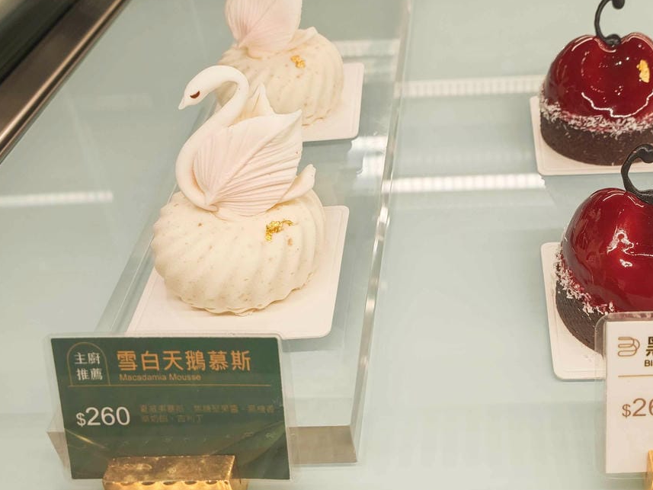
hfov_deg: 44.0
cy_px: 210
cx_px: 447
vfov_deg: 34.3
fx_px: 792
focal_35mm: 42
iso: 200
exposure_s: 1/121
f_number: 2.8
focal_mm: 8.72
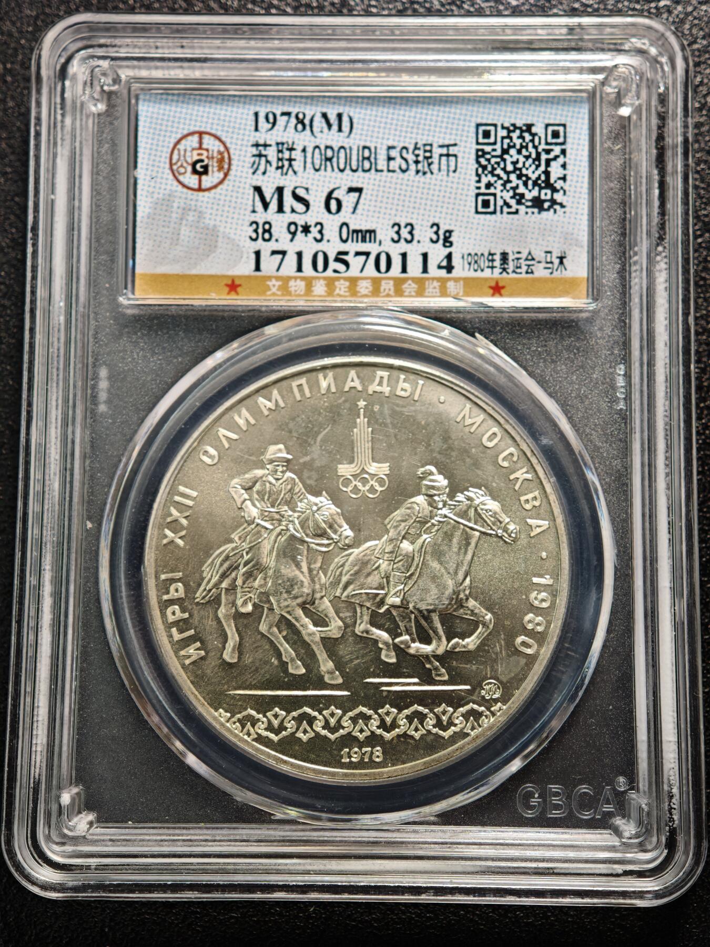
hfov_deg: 24.4
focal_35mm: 60
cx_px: 355
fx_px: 1641
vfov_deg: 32.2
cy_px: 474
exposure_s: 1/116
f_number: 2
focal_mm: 9
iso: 500
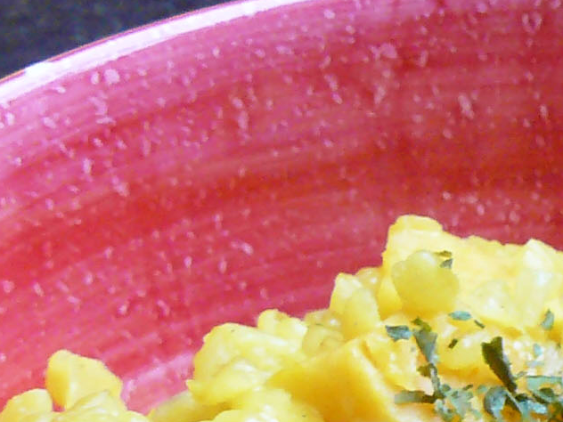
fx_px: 2846
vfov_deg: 8.5
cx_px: 765
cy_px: 289
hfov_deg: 11.0
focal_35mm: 175
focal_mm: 6
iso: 200
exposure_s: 1/4
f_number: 3.6
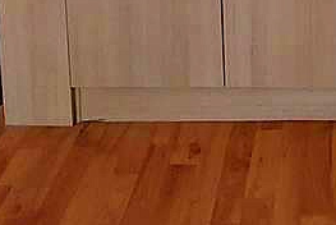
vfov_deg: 13.3
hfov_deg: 25.4
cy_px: -310
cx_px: 310
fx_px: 719
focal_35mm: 77
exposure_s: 1/50
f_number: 2.2
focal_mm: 1.74
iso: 200
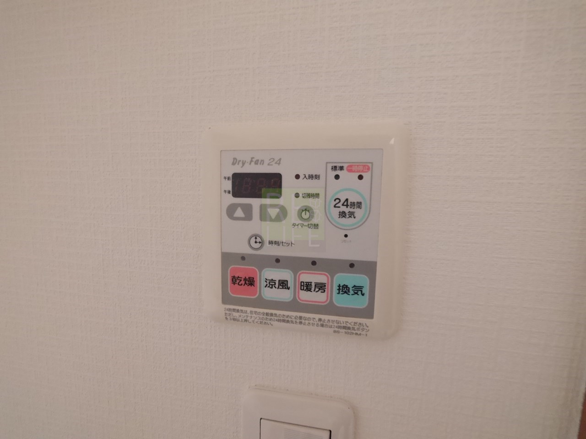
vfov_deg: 85.7
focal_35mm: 14
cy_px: 220
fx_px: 237
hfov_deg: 102.1
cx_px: 293
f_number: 4
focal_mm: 7
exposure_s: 1/13
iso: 3200
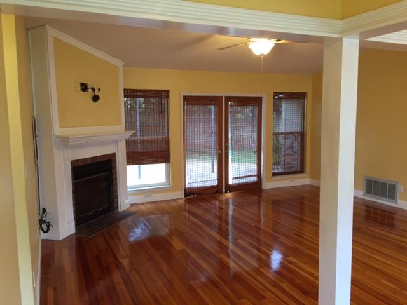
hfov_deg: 61.7
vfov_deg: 48.2
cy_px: 152
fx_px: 341
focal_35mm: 29
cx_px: 204
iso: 100
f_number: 2.2
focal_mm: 4.15
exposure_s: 1/30
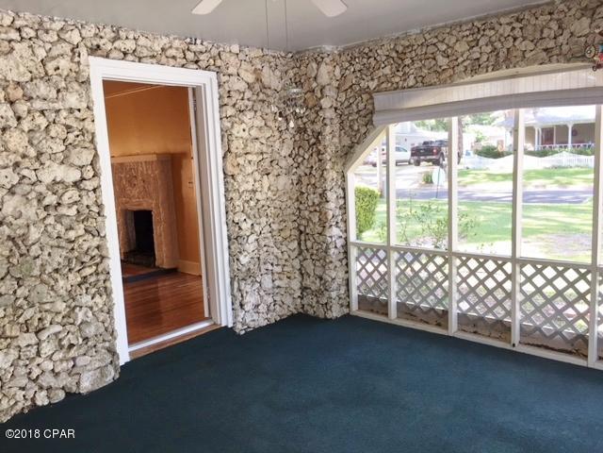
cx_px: 302
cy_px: 226
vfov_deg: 48.2
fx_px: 505
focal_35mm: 29
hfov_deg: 61.7
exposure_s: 1/60
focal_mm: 4.15
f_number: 2.2
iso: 32
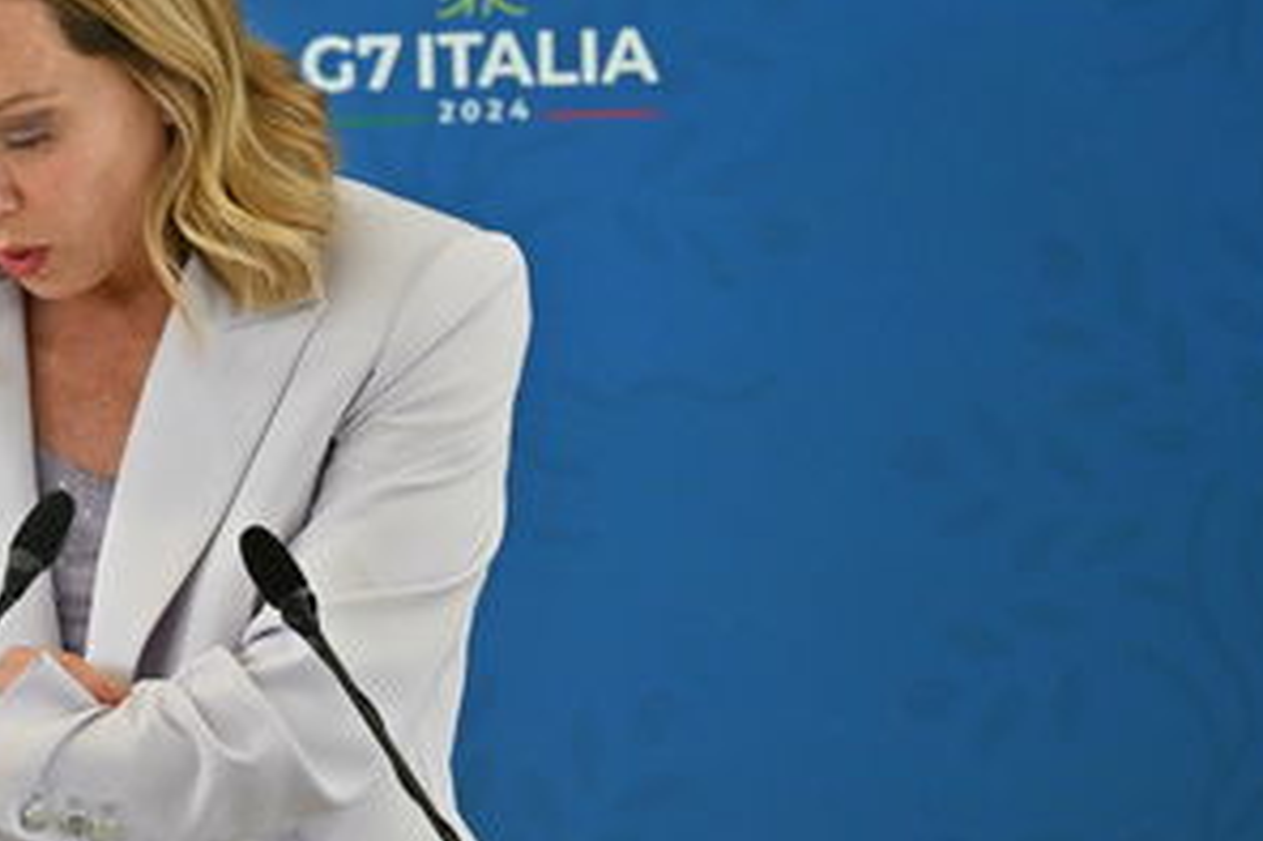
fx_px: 28436
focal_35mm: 811
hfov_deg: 2.5
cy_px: 367
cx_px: 77
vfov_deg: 1.7
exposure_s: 1/500
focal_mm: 400
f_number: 5.6
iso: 1600
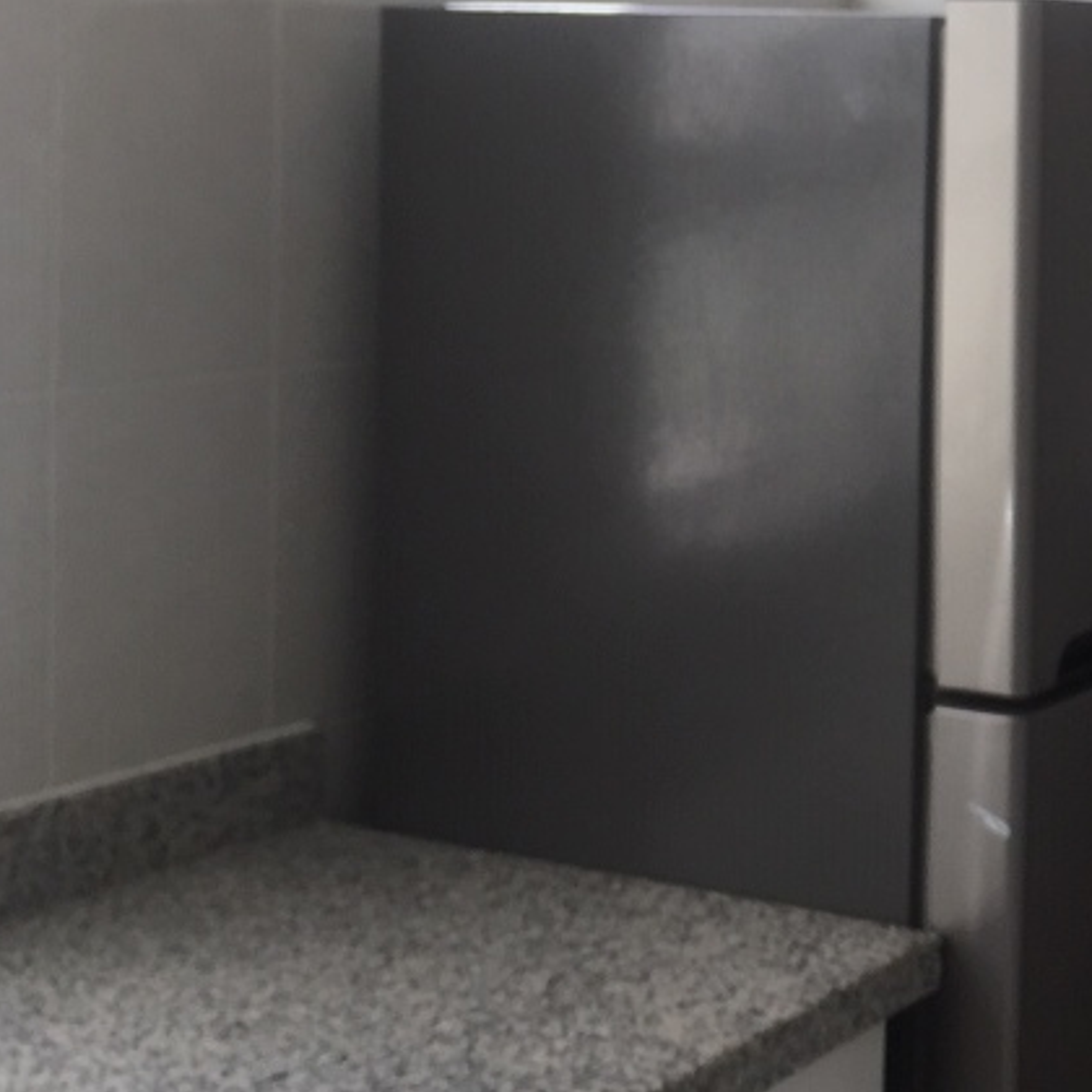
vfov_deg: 26.3
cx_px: 1290
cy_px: 322
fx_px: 2320
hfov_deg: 24.2
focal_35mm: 65
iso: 32
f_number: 2.2
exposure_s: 1/356
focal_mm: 4.15
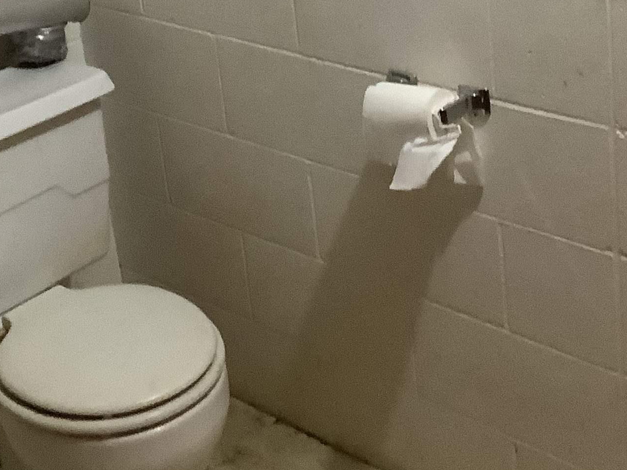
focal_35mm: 75
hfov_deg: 26.0
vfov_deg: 19.1
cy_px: 10
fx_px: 1358
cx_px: 279
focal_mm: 3.3
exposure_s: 1/30
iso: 400
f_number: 2.4
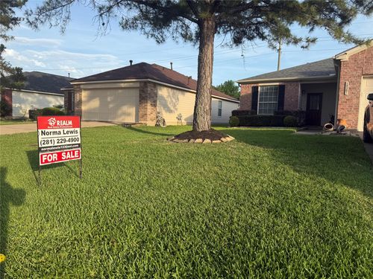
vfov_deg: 56.8
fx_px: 259
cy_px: 140
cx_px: 186
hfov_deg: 71.6
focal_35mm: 24
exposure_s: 1/1770
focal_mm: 6.76
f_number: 1.78
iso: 80
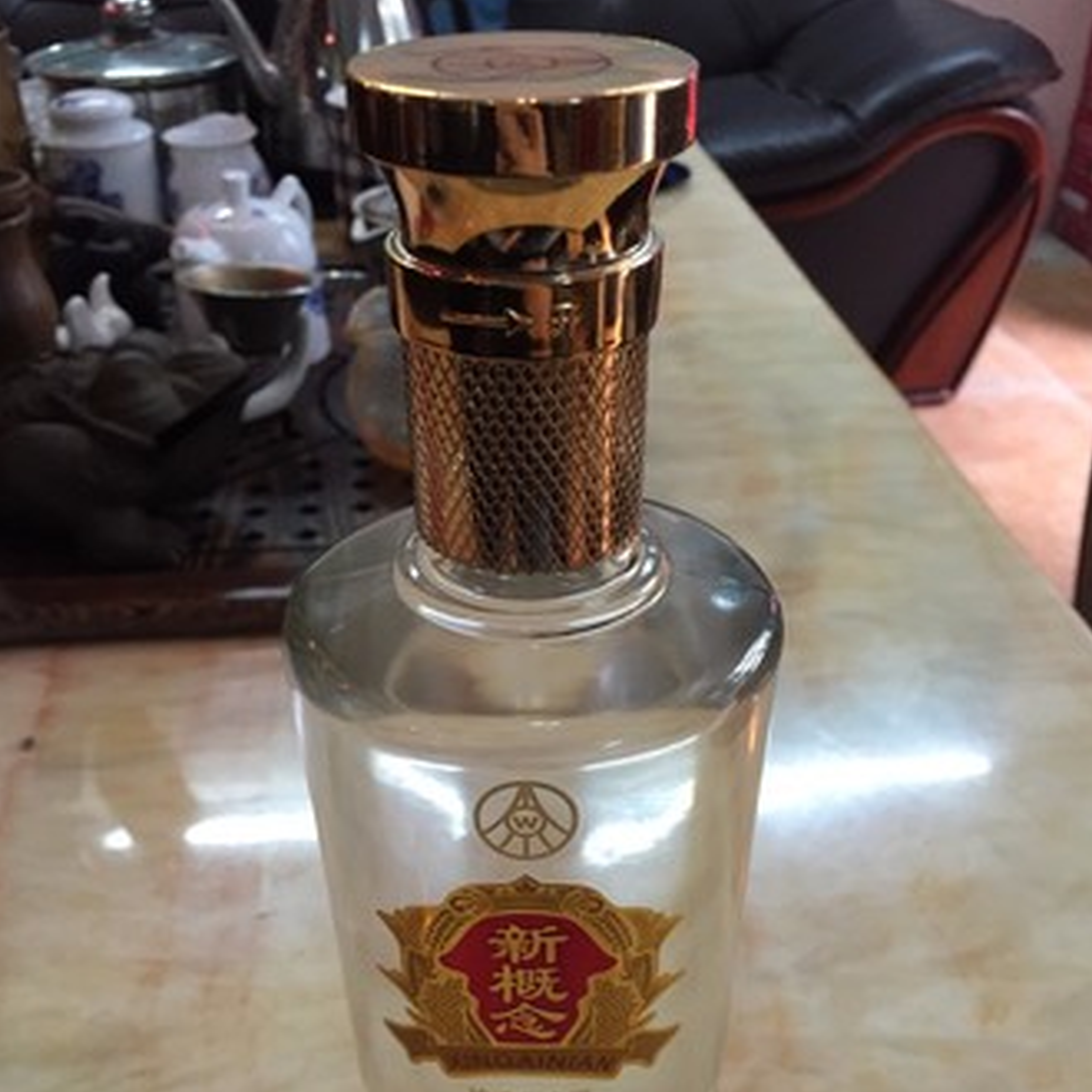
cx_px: 546
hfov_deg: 47.2
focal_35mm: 35
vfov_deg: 46.4
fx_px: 1249
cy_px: 738
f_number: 2.2
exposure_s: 1/33
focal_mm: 4.15
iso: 250
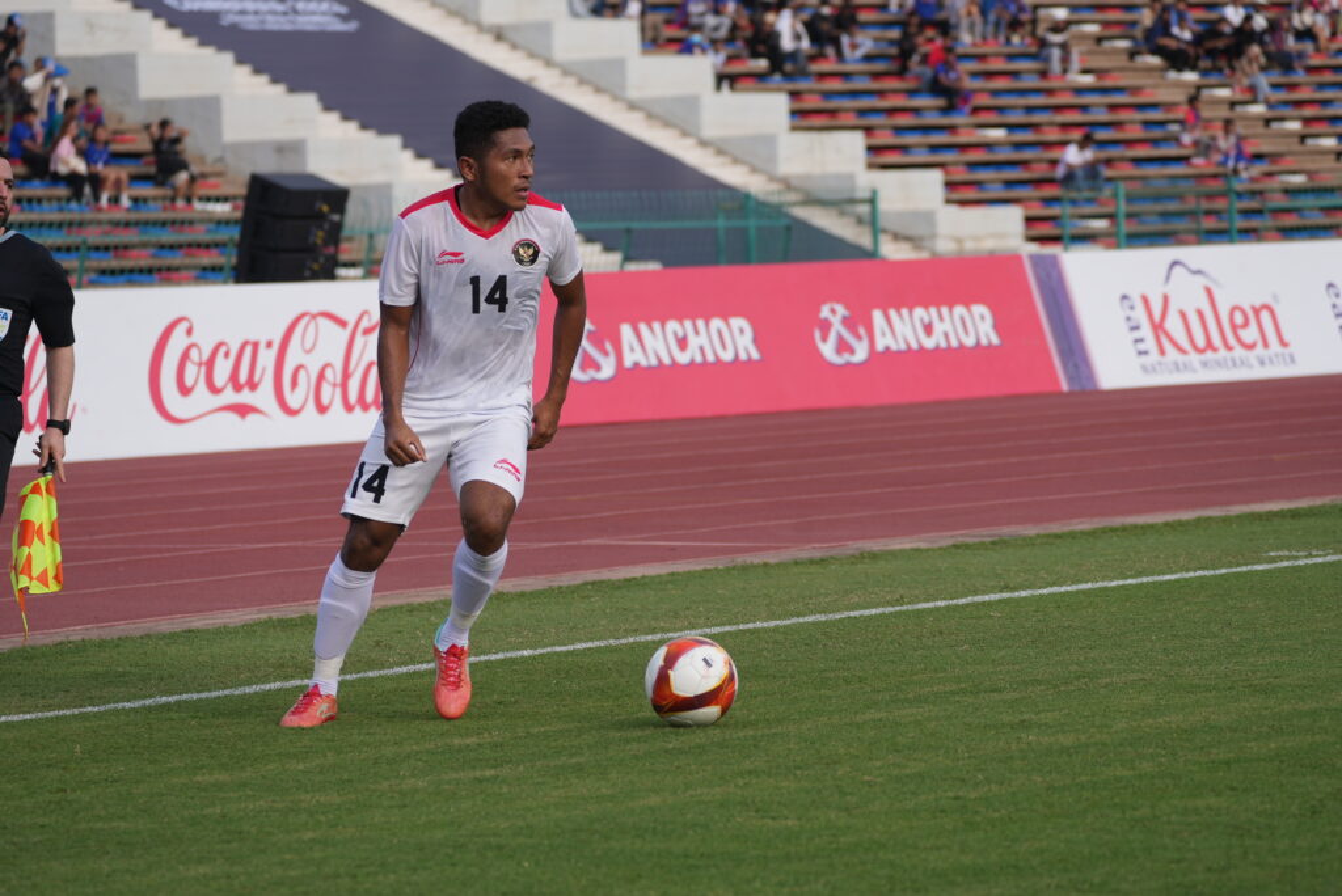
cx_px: 671
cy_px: 448
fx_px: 5818
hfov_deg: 13.2
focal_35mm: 156
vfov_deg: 8.8
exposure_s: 1/800
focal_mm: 156
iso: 250
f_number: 5.6
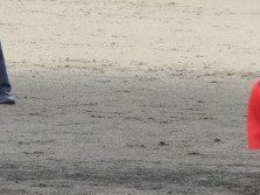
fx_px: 5450
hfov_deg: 2.7
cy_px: 181
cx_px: 312
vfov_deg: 2.0
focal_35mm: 726
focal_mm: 48.4
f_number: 5.5
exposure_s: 1/125
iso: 125
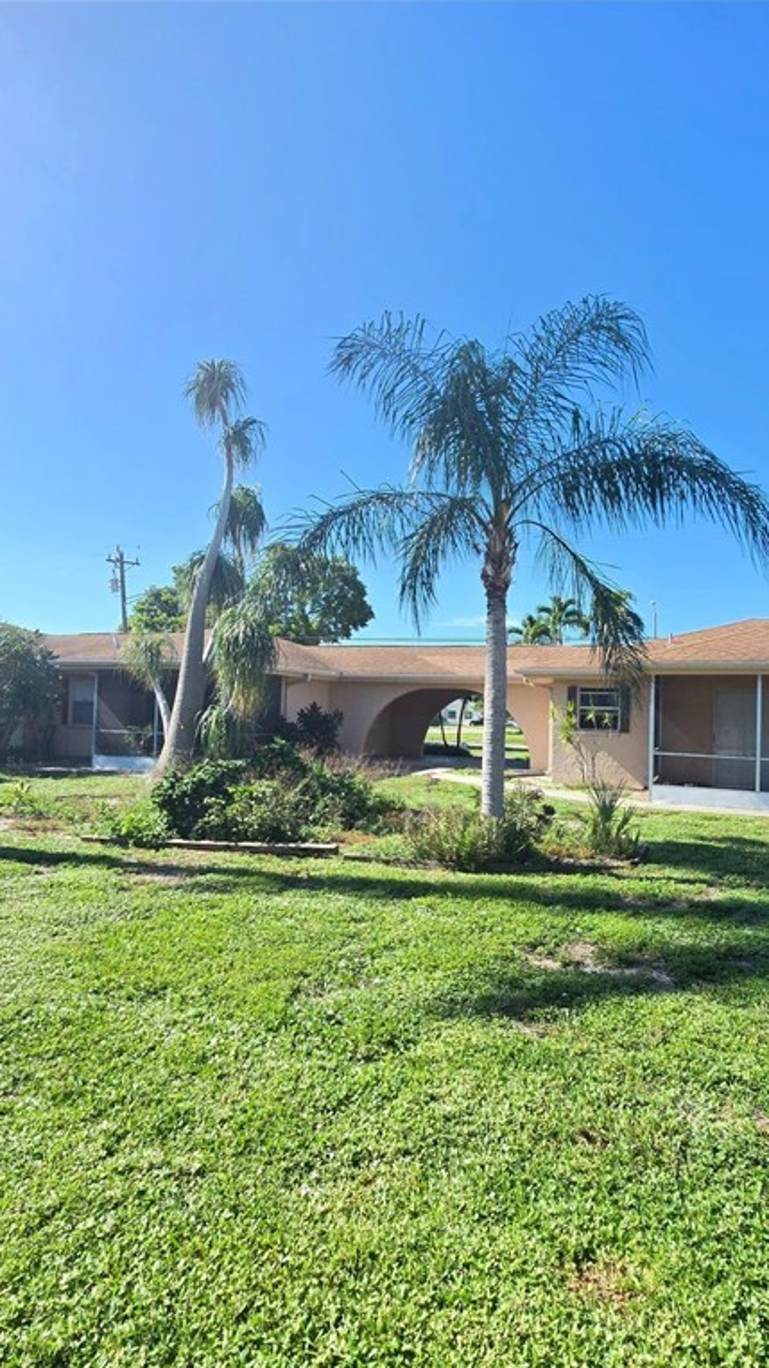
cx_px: 436
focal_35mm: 19
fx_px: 689
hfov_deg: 58.1
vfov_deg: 89.6
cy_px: 687
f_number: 2.2
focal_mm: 2.2
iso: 50
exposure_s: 1/1076
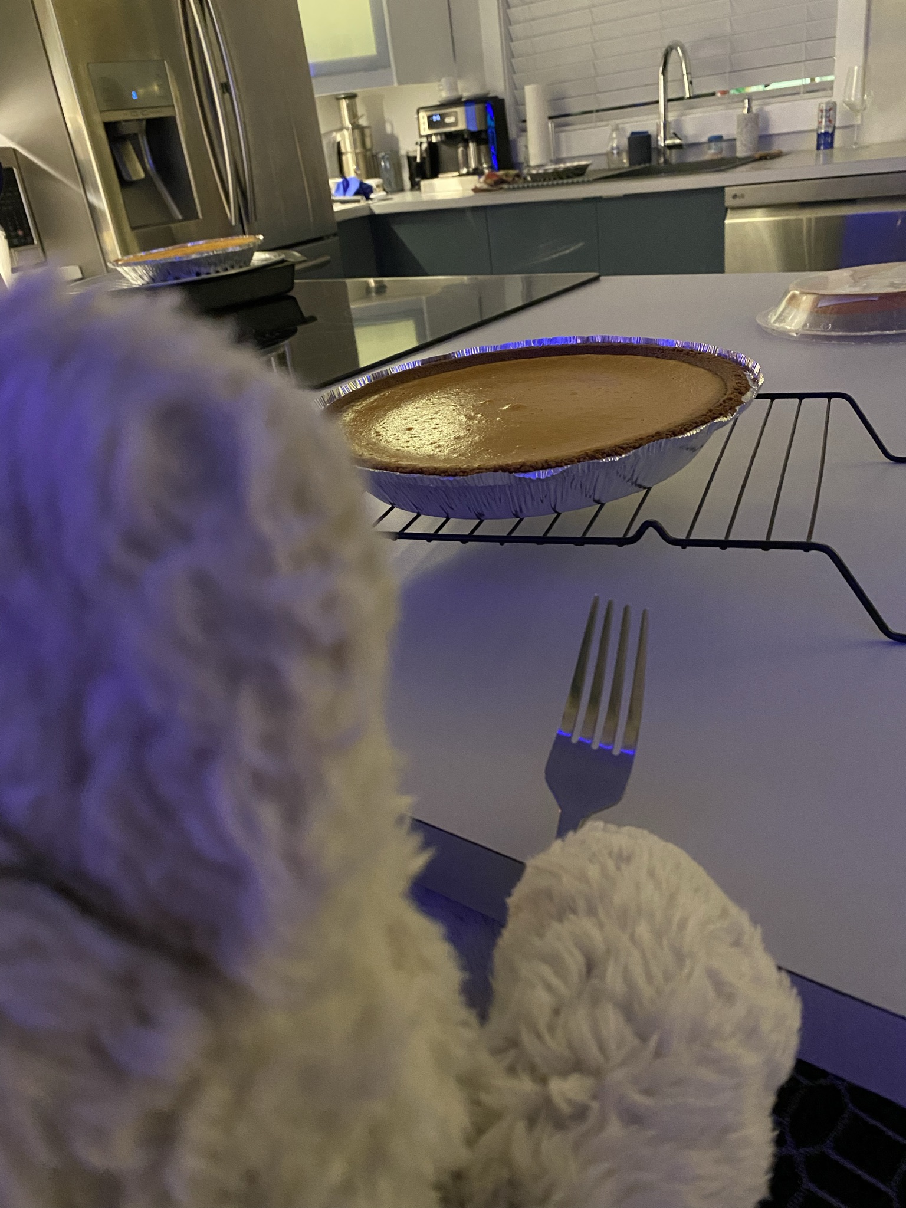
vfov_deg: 67.3
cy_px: 604
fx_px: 907
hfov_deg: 53.1
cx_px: 453
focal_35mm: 26
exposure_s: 1/30
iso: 800
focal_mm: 4.25
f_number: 1.8
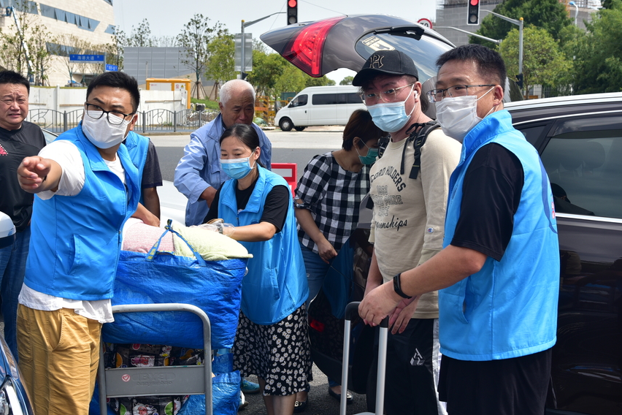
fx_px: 933
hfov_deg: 36.9
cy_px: 208
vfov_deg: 25.1
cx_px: 297
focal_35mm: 54
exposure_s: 1/320
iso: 200
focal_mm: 46
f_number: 8
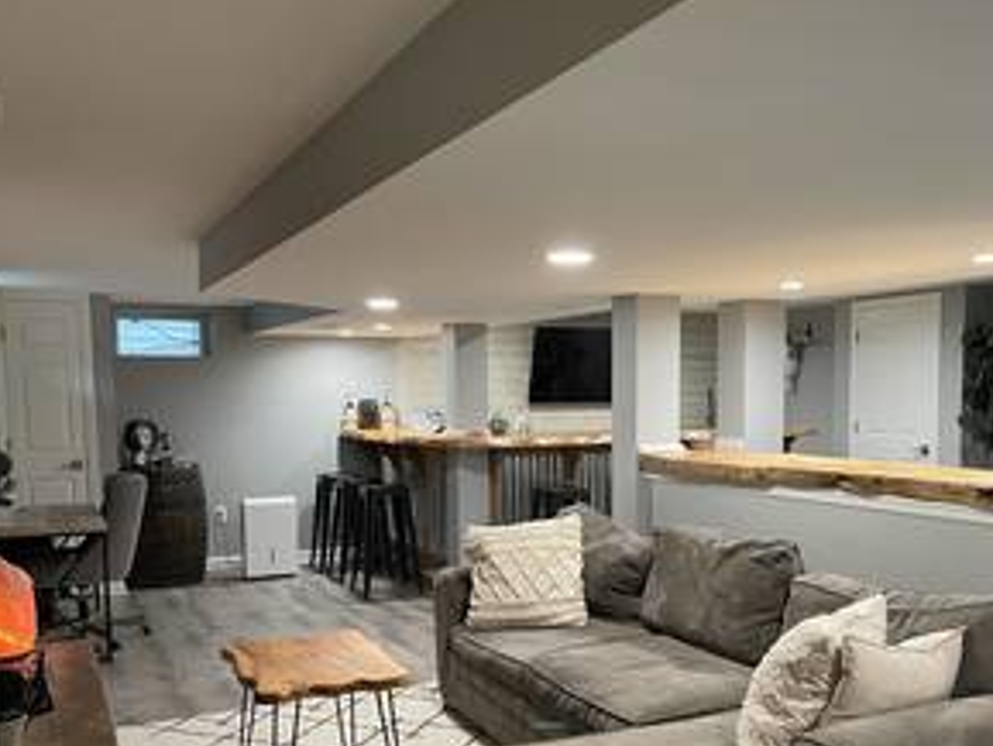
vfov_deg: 39.3
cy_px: 481
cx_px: 557
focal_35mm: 36
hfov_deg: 51.2
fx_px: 1033
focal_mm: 5.1
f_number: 1.6
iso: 500
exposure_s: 1/60
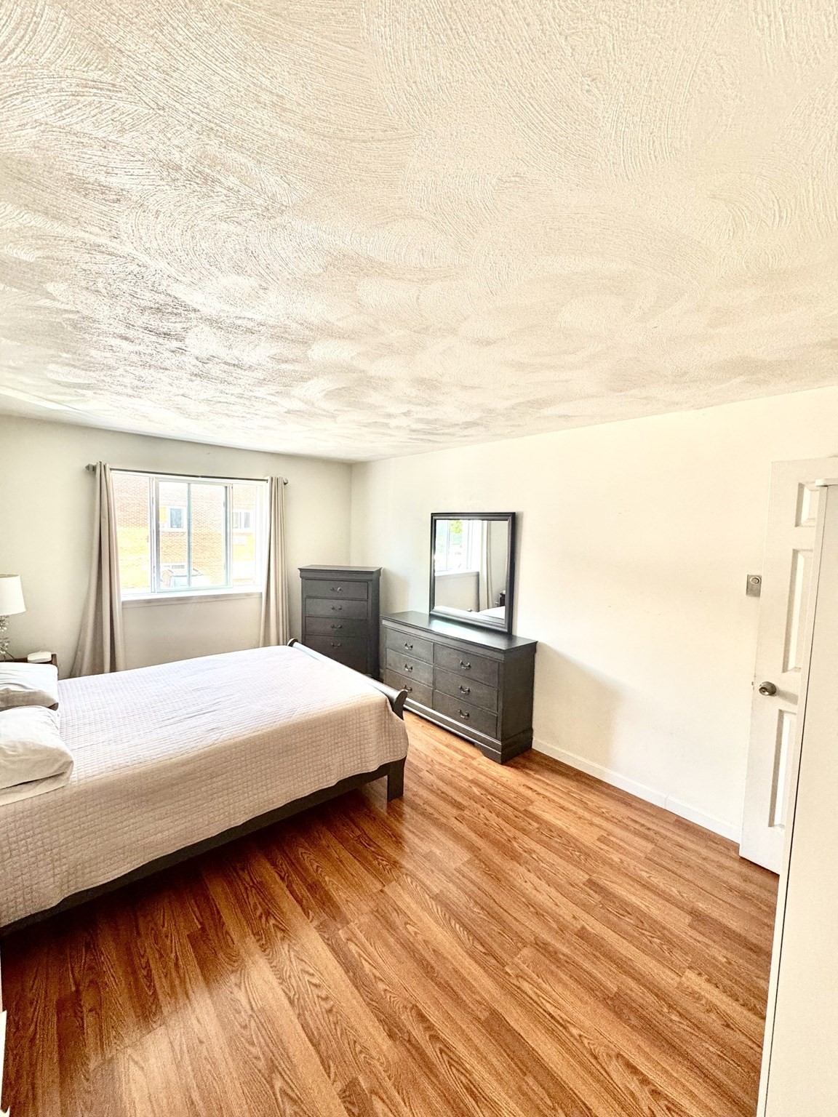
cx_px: 419
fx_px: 452
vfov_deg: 102.1
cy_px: 558
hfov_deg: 85.7
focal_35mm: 14
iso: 250
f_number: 2.2
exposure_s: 1/99
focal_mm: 2.22
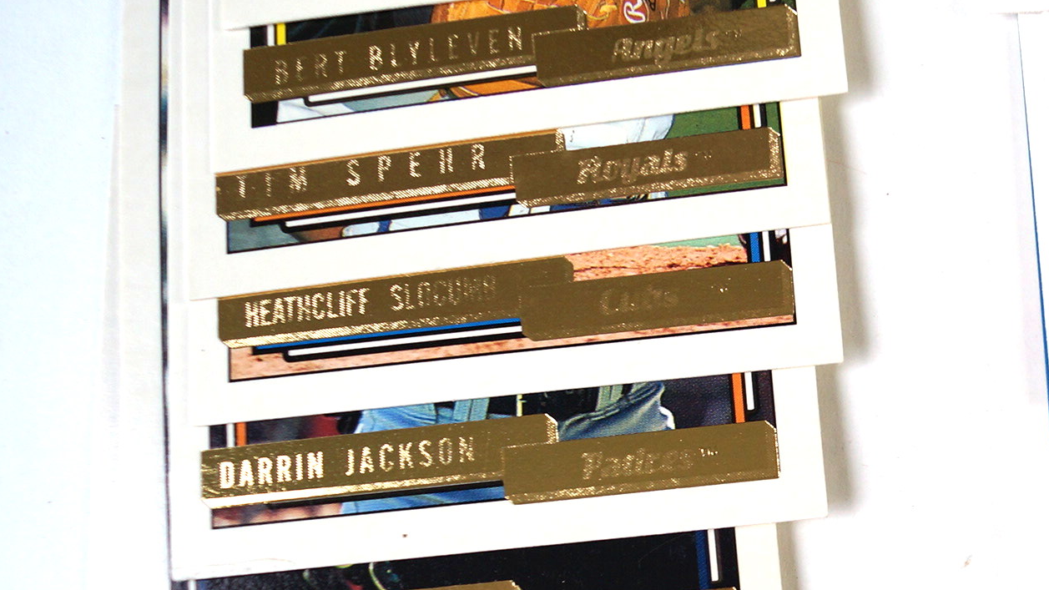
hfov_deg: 36.2
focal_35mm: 55
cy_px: 408
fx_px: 1530
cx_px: 885
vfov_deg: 21.7
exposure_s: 1/60
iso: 200
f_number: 4
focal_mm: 18
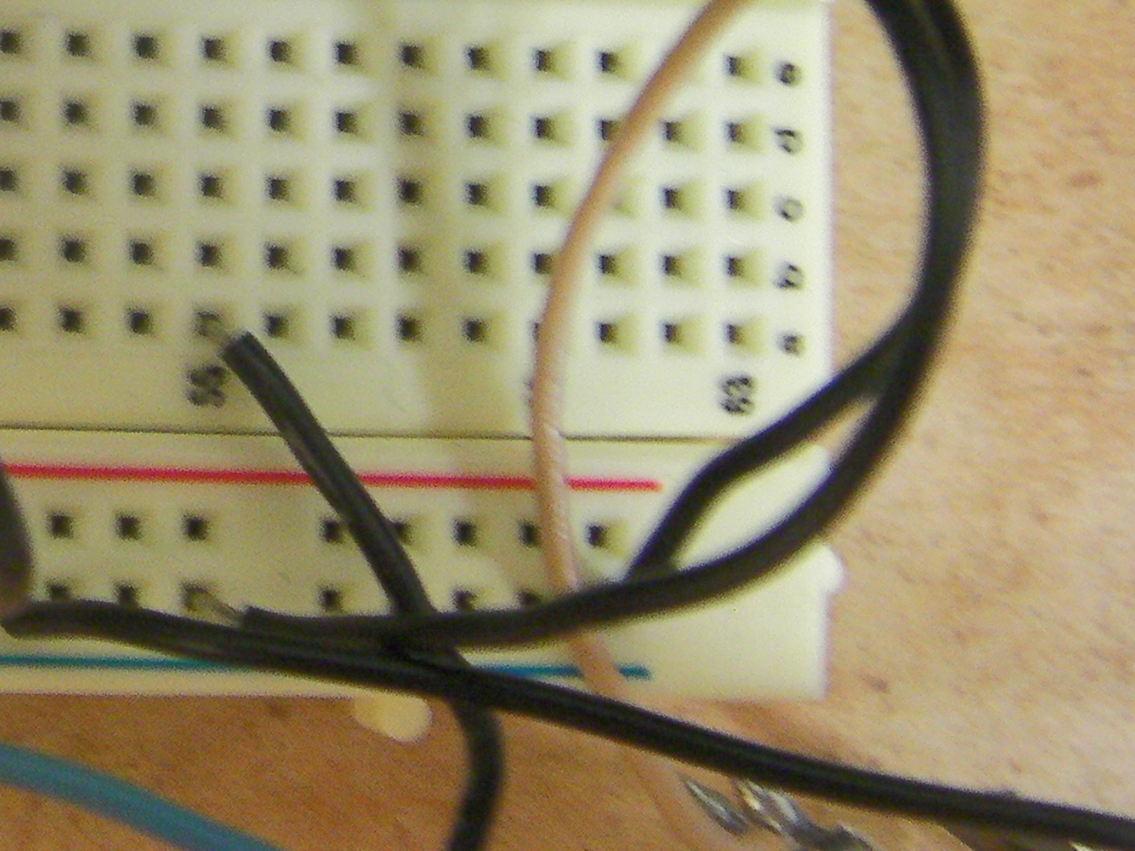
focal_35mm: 105
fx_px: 3443
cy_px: -307
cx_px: -415
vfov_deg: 13.5
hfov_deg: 17.4
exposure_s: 1/3.8
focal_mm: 6.8
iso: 200
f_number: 3.5
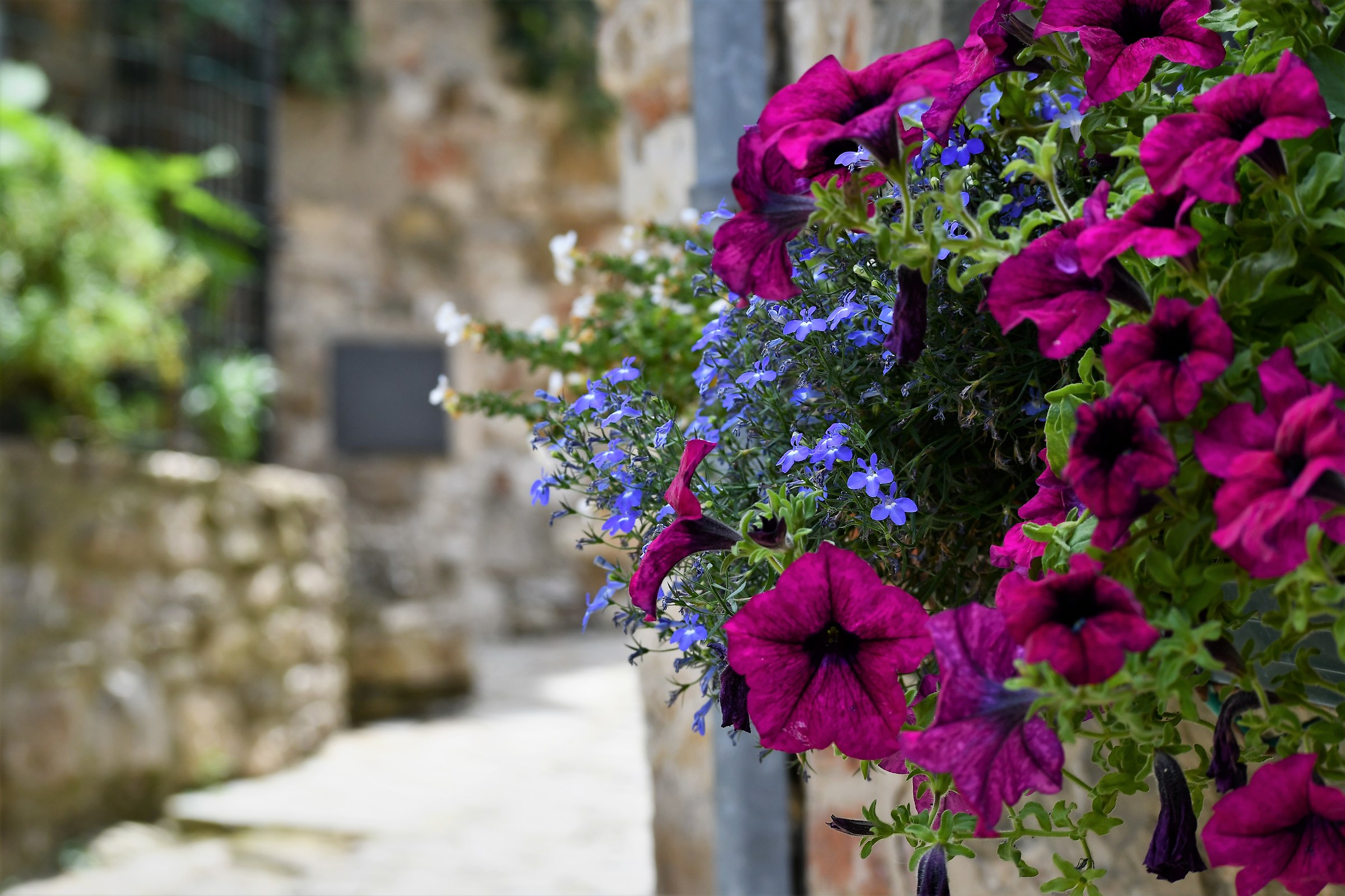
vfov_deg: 16.7
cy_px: 448
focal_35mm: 82
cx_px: 672
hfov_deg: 24.8
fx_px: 3063
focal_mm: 55
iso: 250
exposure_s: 1/250
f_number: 5.6
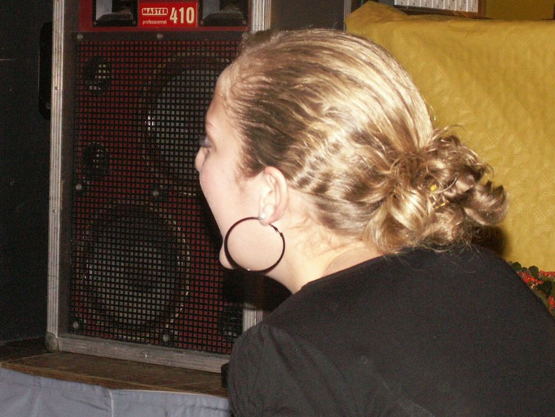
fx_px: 1556
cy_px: 179
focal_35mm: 97
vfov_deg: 15.2
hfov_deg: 20.2
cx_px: 195
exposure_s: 1/40
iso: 160
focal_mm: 10.47
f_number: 3.2
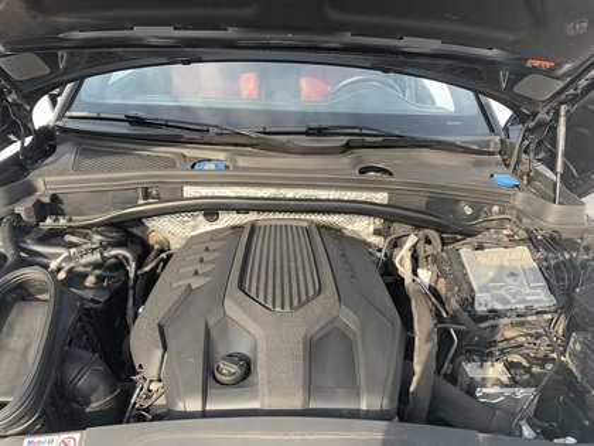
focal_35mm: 26
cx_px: 297
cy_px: 223
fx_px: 446
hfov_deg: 67.3
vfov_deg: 53.1
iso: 25
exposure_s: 1/410
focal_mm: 4.25
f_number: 1.8
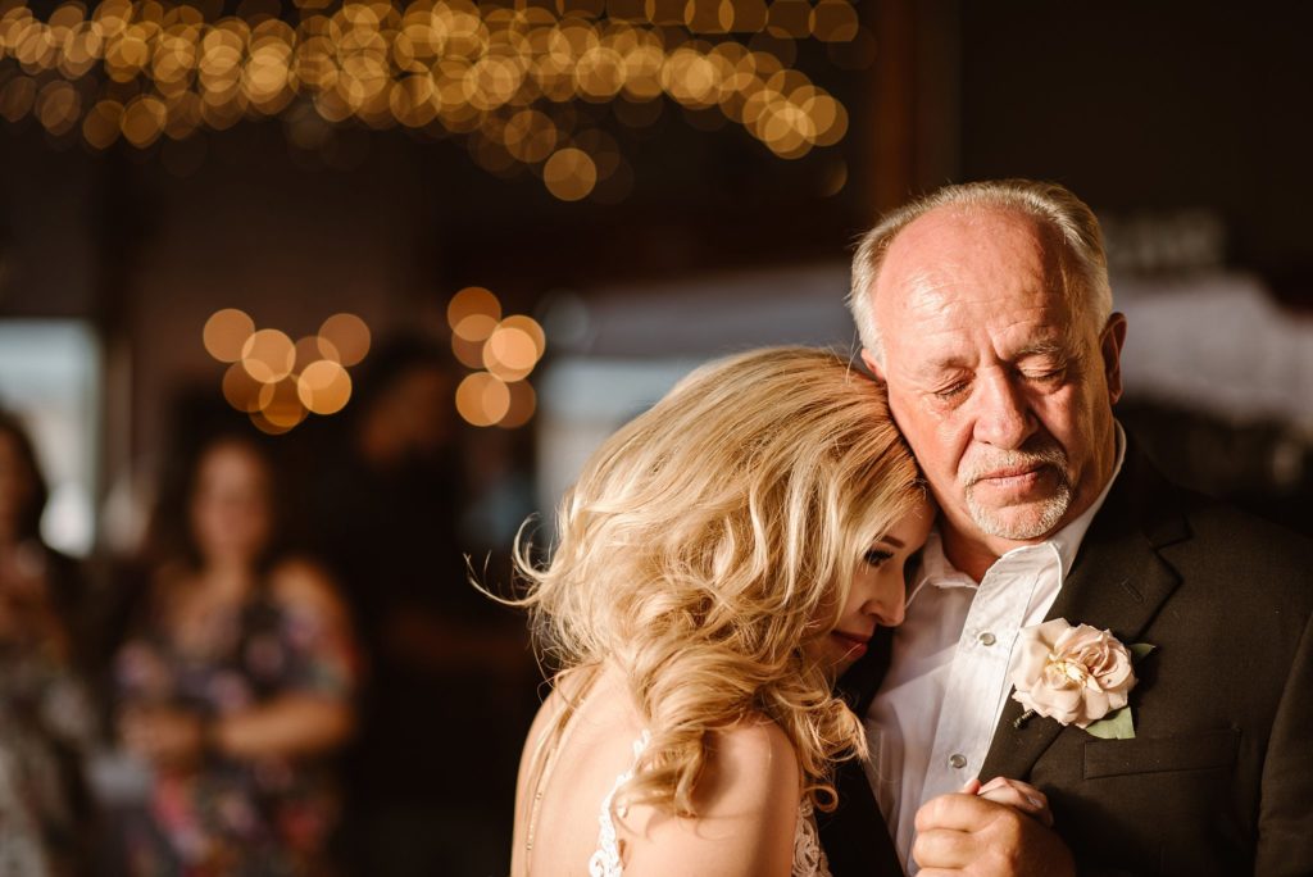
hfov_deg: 23.9
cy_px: 438
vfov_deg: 16.1
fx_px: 3102
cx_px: 656
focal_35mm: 85
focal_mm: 85
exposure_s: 1/320
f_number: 2
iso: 200
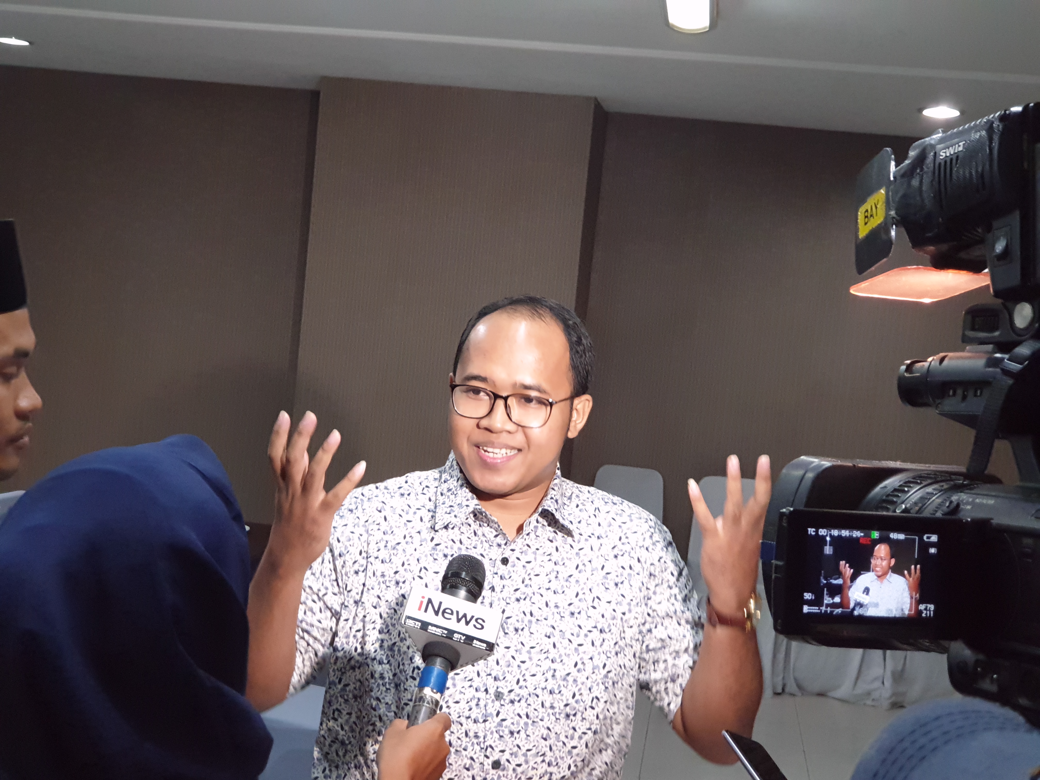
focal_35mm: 52
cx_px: 520
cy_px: 390
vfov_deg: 28.0
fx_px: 1562
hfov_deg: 36.8
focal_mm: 6
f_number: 2.4
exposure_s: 1/25
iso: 320
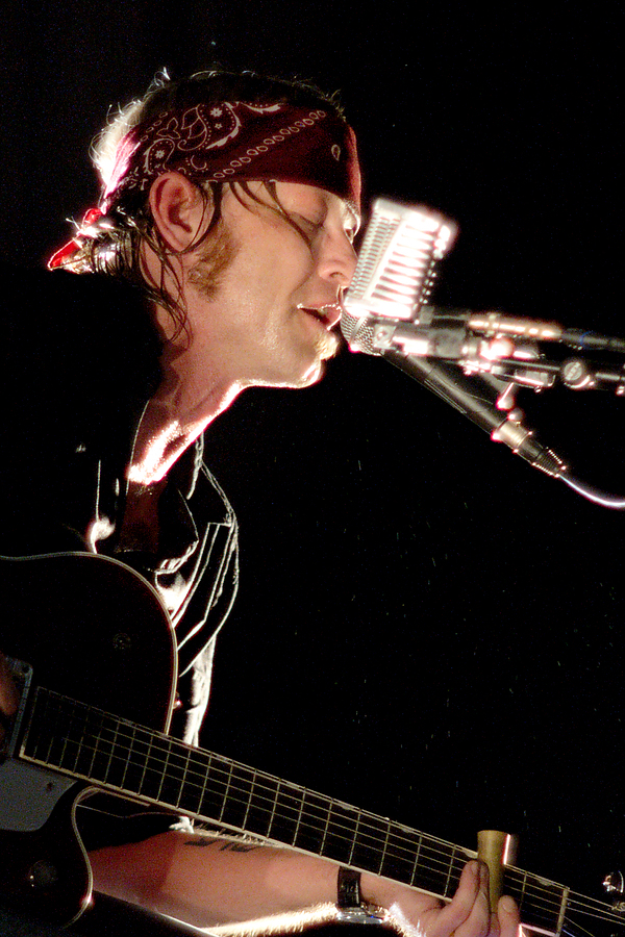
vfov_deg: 27.0
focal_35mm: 75
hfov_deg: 18.2
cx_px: 312
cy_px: 468
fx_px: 1953
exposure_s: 1/80
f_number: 1.4
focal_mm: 50
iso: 1000
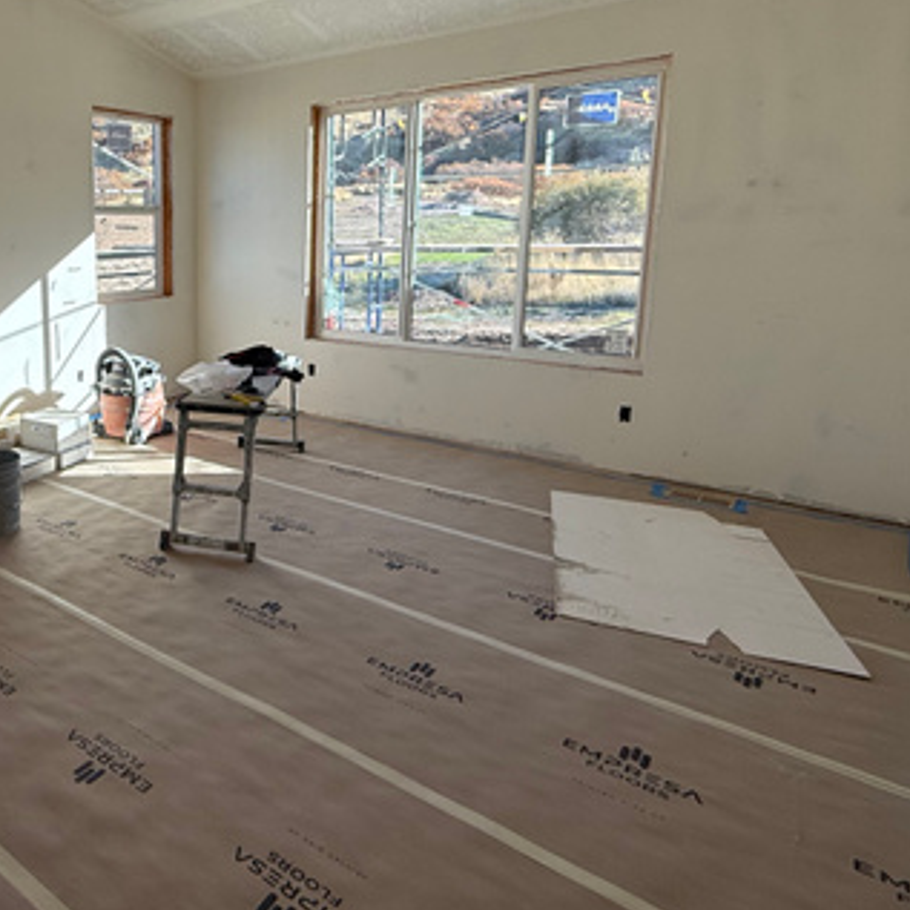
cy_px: 347
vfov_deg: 62.2
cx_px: 152
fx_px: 744
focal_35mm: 25
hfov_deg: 57.1
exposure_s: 1/427
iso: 64
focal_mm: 2.22
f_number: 2.2
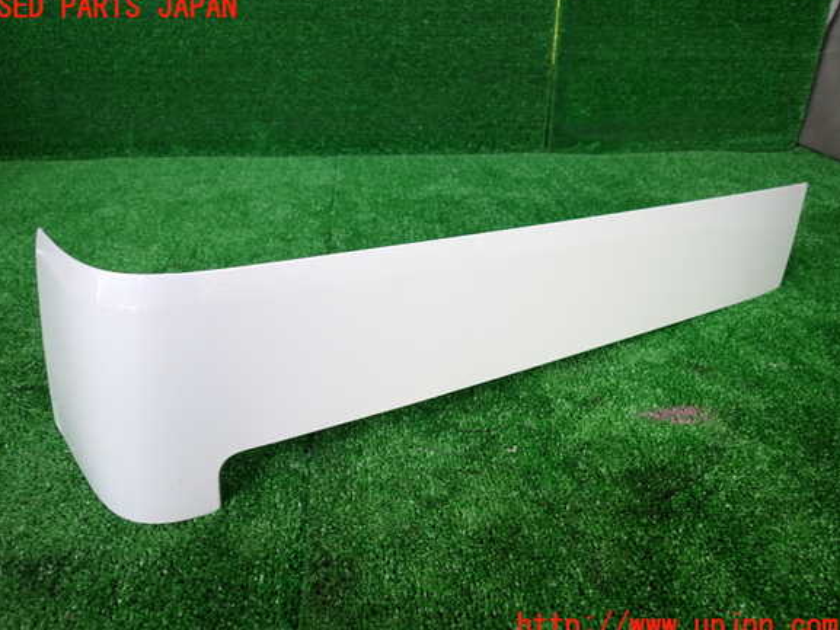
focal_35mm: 26
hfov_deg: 67.3
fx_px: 631
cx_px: 409
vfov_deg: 53.1
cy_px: 317
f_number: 2
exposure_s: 1/125
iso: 125
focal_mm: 4.5
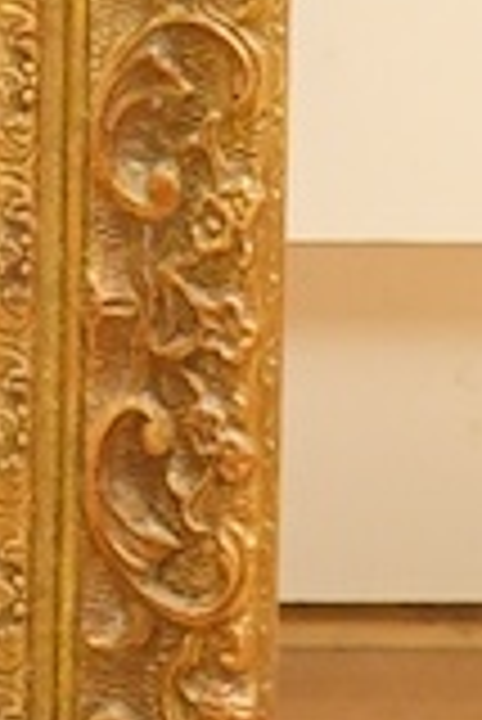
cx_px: -919
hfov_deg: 4.2
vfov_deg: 6.4
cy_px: -542
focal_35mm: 316
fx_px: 6332
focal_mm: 30
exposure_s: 1/125
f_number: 3.5
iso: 2500
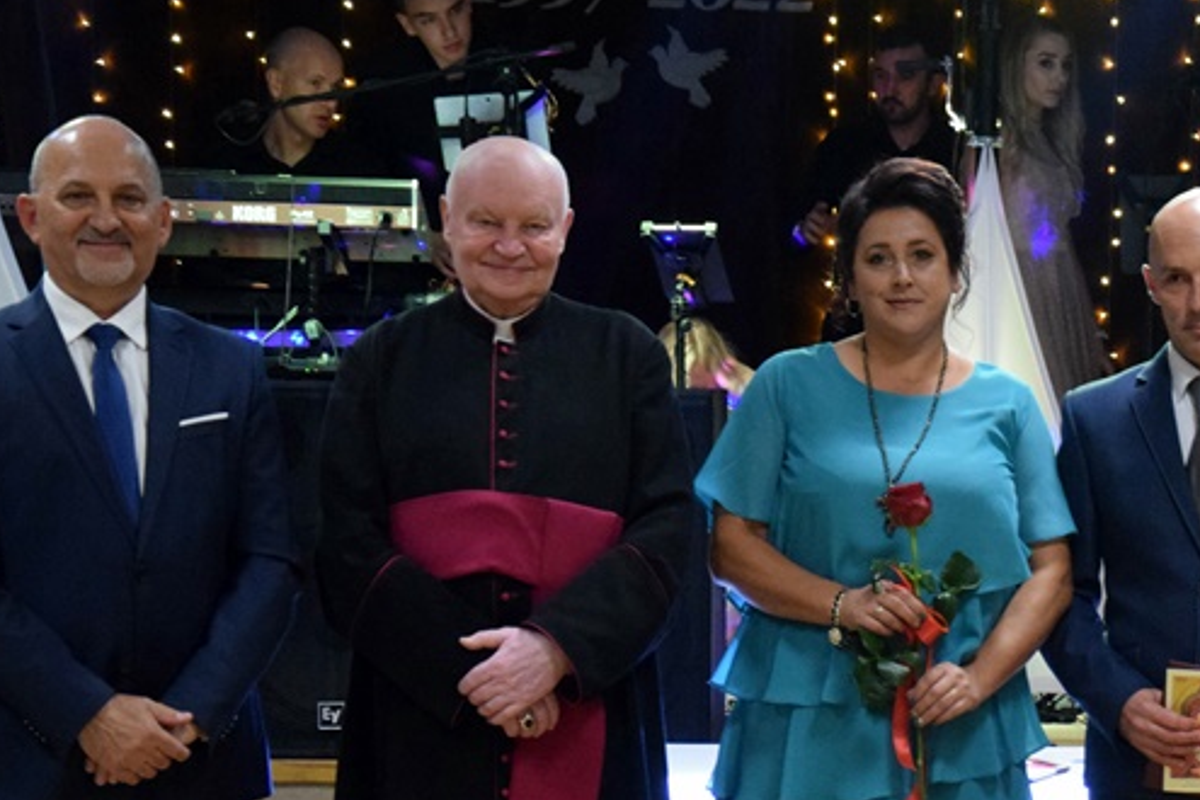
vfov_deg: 10.4
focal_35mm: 131
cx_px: 979
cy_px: 681
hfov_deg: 15.5
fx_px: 4366
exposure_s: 1/100
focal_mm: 48
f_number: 4.8
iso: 4500
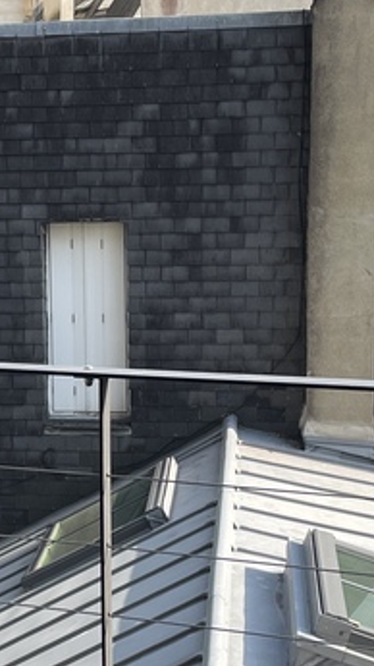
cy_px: 386
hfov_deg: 14.3
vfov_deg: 25.3
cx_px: 66
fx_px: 1481
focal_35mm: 84
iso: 32
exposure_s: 1/1159
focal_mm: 4.2
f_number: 1.6
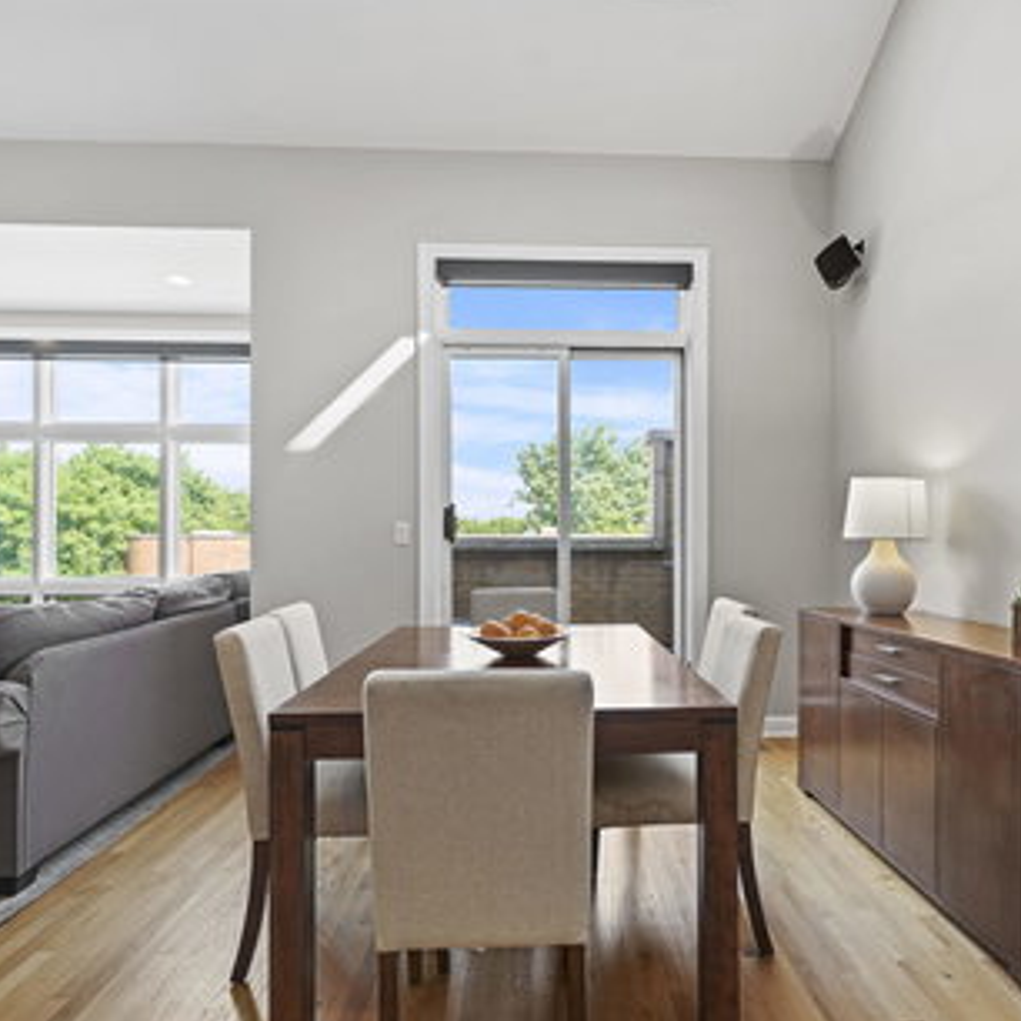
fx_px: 667
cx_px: 577
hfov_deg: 74.5
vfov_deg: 74.8
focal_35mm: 20
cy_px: 521
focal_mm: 15
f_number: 4
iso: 400
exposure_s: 1/60
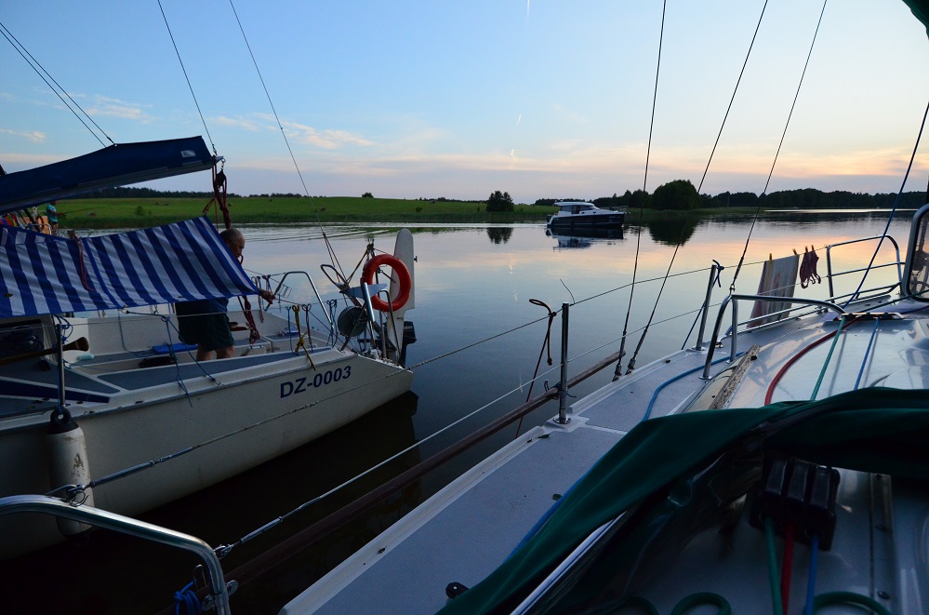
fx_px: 463
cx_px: 464
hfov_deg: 90.1
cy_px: 308
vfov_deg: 67.1
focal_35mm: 18
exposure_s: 1/2000
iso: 1600
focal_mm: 12
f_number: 5
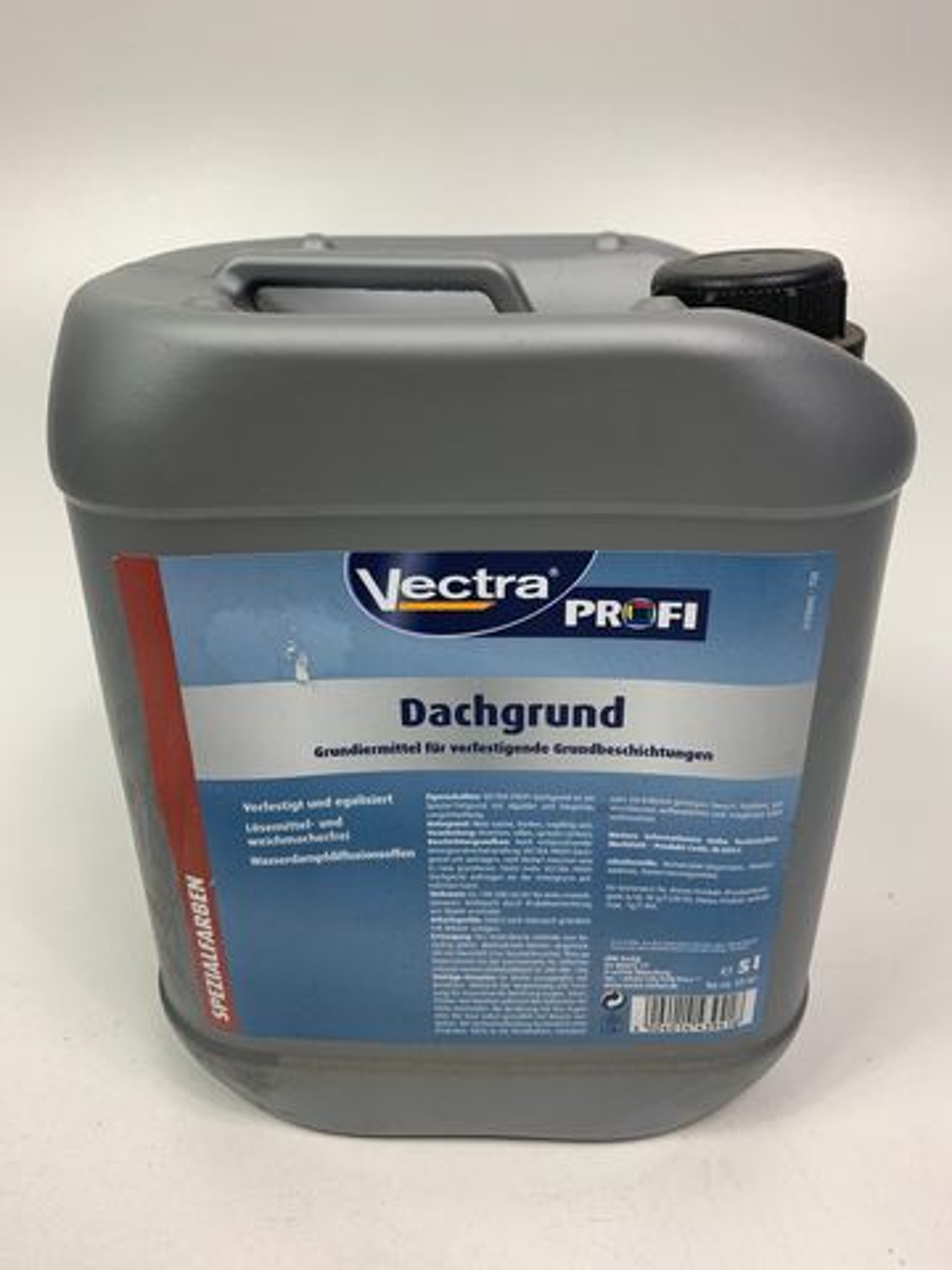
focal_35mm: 26
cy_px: 635
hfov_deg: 53.1
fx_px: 953
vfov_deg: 67.3
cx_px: 476
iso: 40
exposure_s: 1/100
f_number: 1.8
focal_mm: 4.25
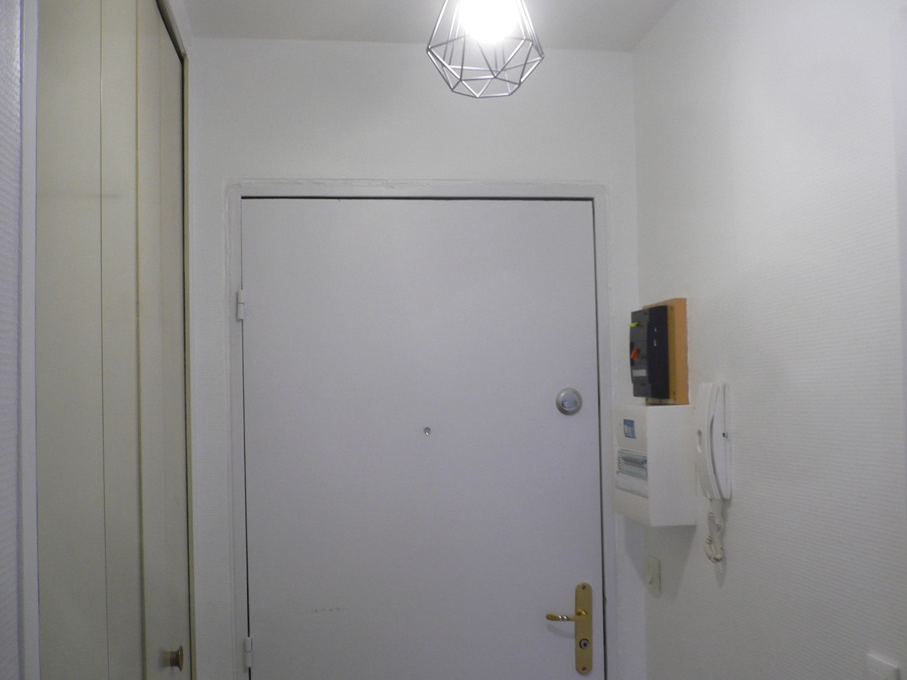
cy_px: 362
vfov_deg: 37.7
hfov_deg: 49.0
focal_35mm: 38
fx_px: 996
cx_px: 482
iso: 100
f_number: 2.8
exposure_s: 1/25
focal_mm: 5.8
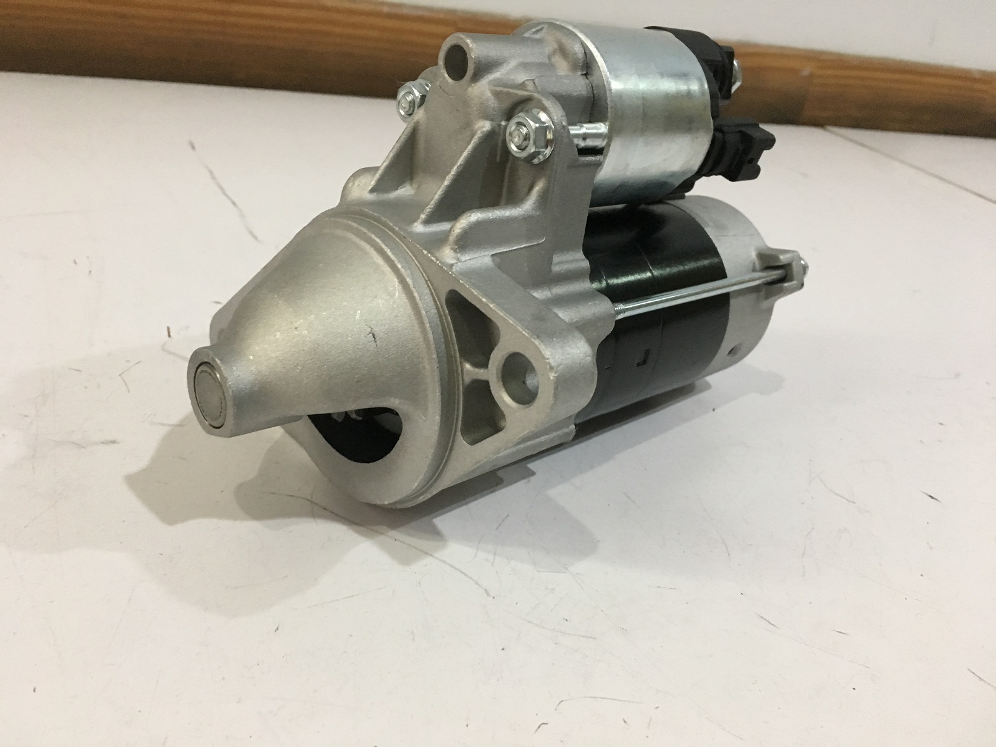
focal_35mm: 29
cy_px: 374
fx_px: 834
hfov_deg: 61.7
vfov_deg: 48.2
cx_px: 498
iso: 200
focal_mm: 4.15
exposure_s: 1/20
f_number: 2.2
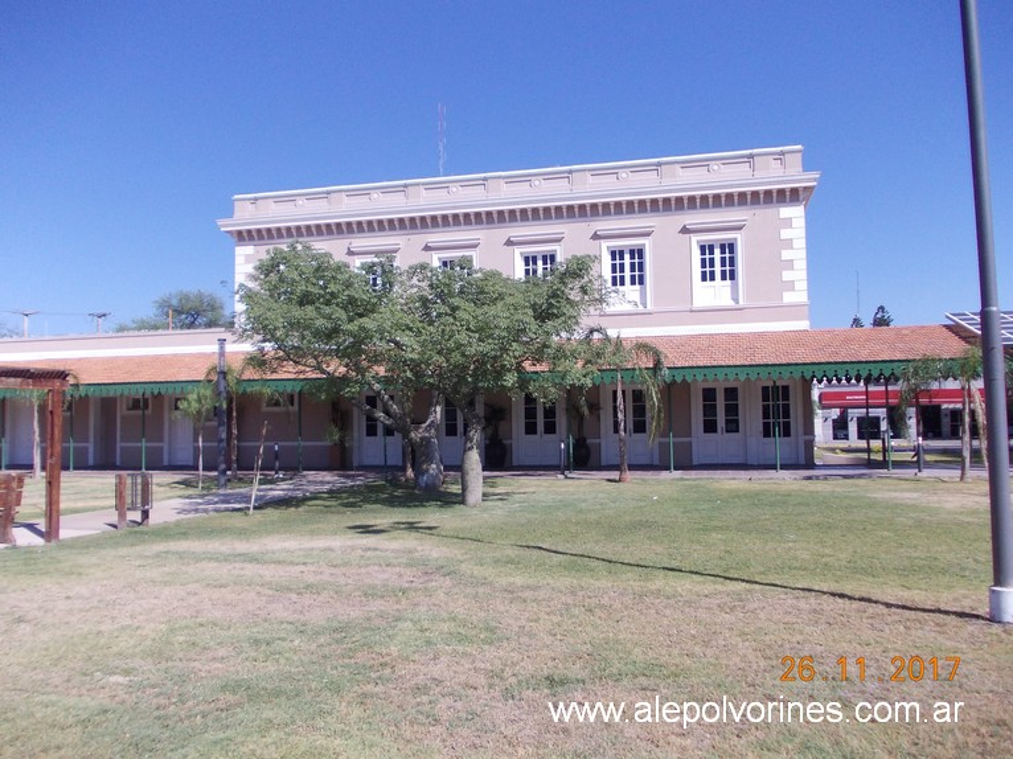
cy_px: 380
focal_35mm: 28
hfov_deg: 63.5
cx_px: 506
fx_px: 819
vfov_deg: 49.7
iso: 80
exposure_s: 1/400
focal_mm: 4
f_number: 5.4
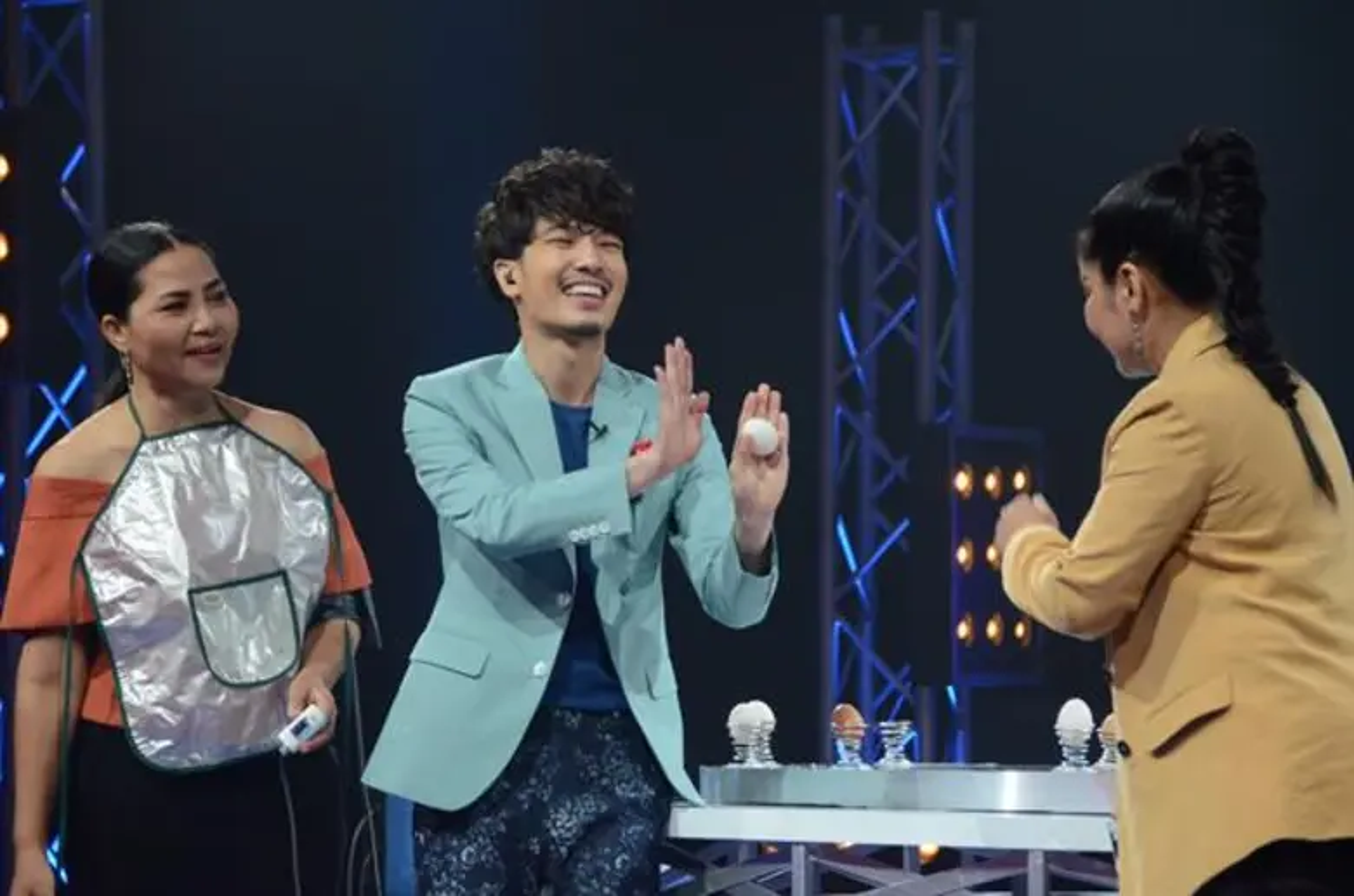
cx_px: 677
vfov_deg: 8.7
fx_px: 5909
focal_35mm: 158
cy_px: 448
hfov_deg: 13.1
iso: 1600
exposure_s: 1/160
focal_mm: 105
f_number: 5.6
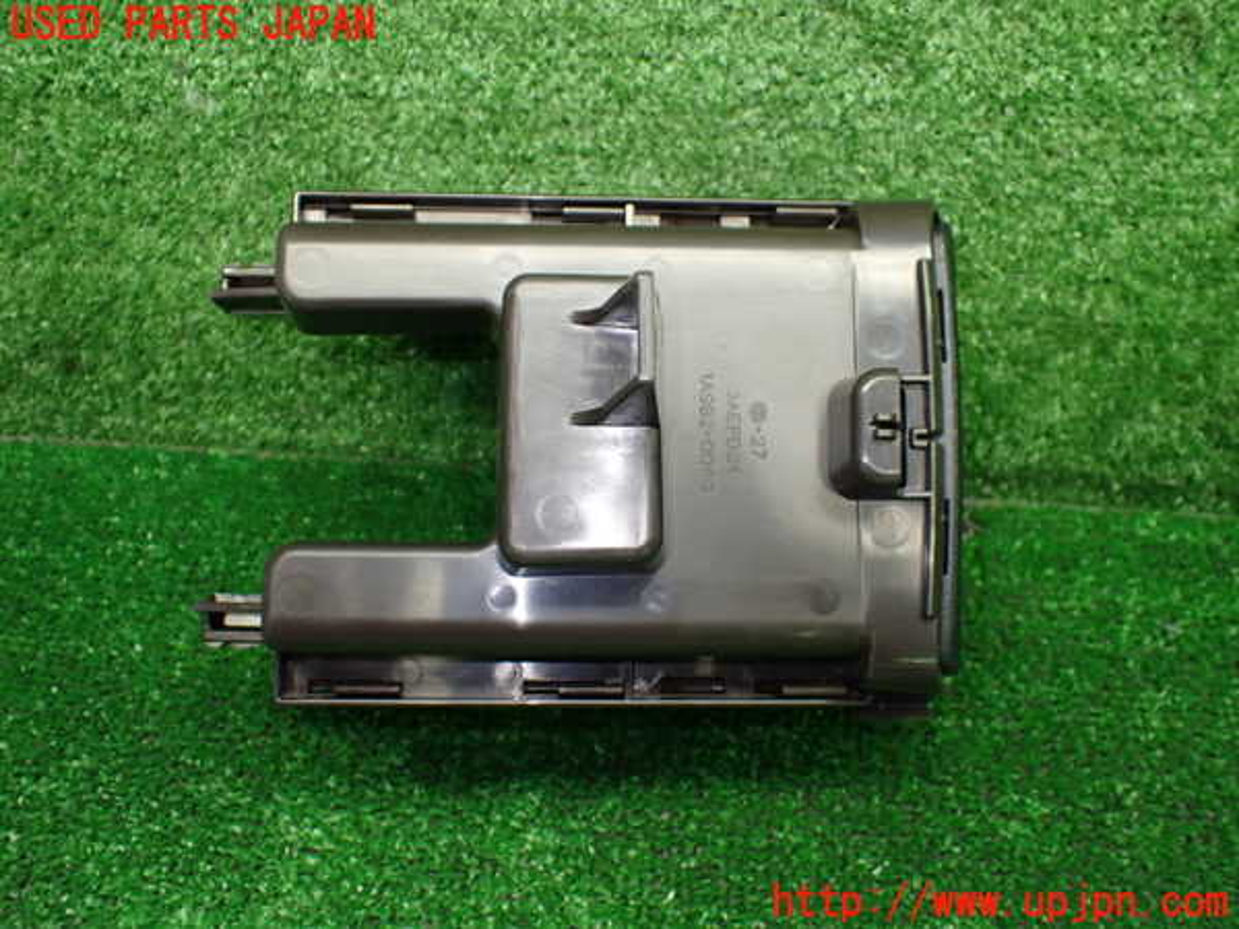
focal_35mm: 30
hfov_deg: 60.0
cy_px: 464
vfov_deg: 46.8
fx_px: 1074
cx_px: 620
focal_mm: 5.4
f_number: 2.3
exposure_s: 1/125
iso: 640
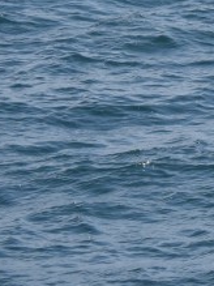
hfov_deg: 3.7
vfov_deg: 5.0
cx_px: 626
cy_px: -162
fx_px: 3229
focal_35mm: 391
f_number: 5.6
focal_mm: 55
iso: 200
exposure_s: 1/1600
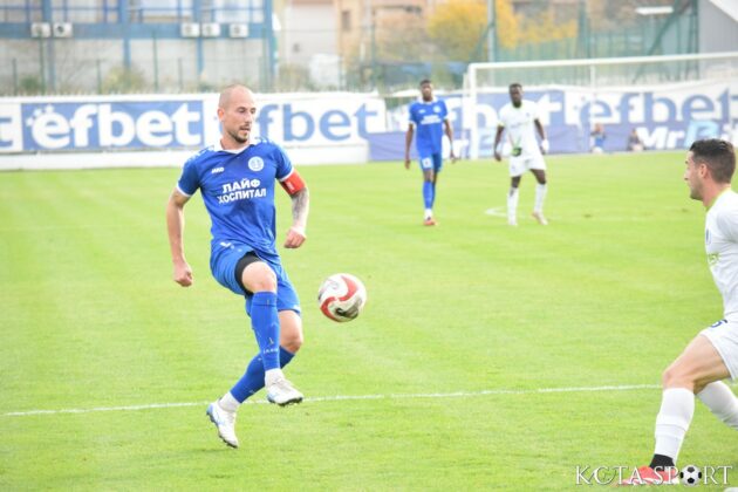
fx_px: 3997
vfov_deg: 7.0
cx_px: 369
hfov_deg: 10.5
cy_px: 246
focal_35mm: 195
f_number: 4.8
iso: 1600
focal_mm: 130
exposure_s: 1/800
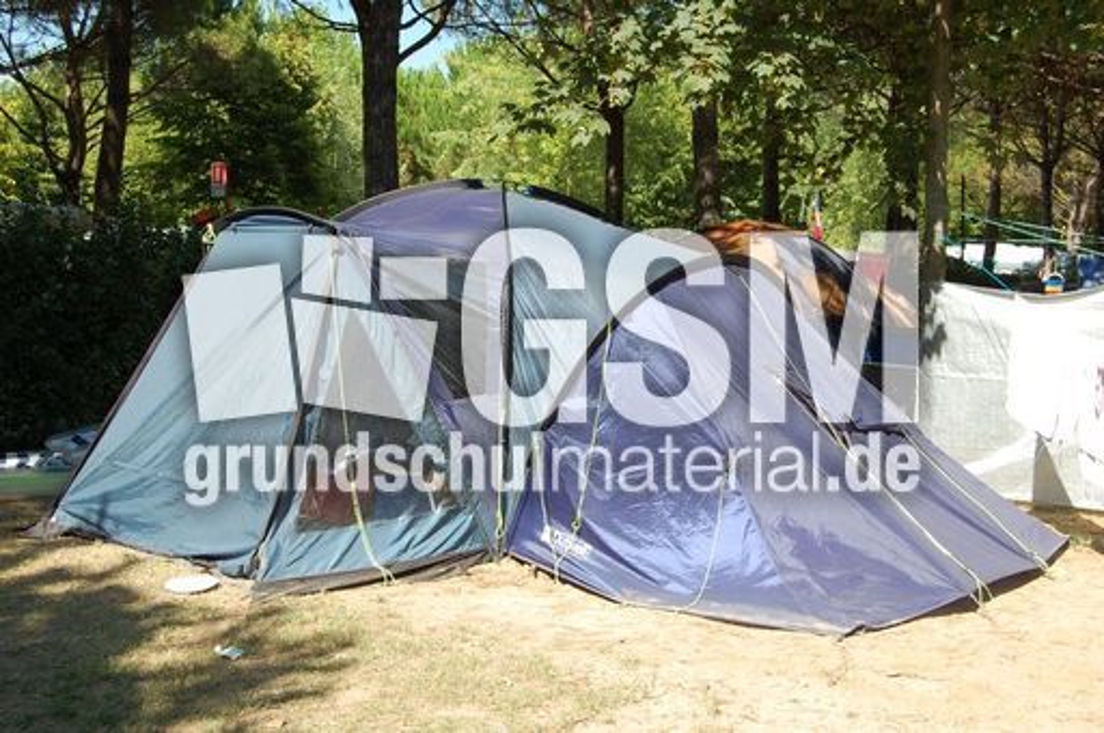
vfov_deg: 31.8
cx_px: 552
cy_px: 366
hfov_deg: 46.5
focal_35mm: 42
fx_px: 1286
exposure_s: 1/250
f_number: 8
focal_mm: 28
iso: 200
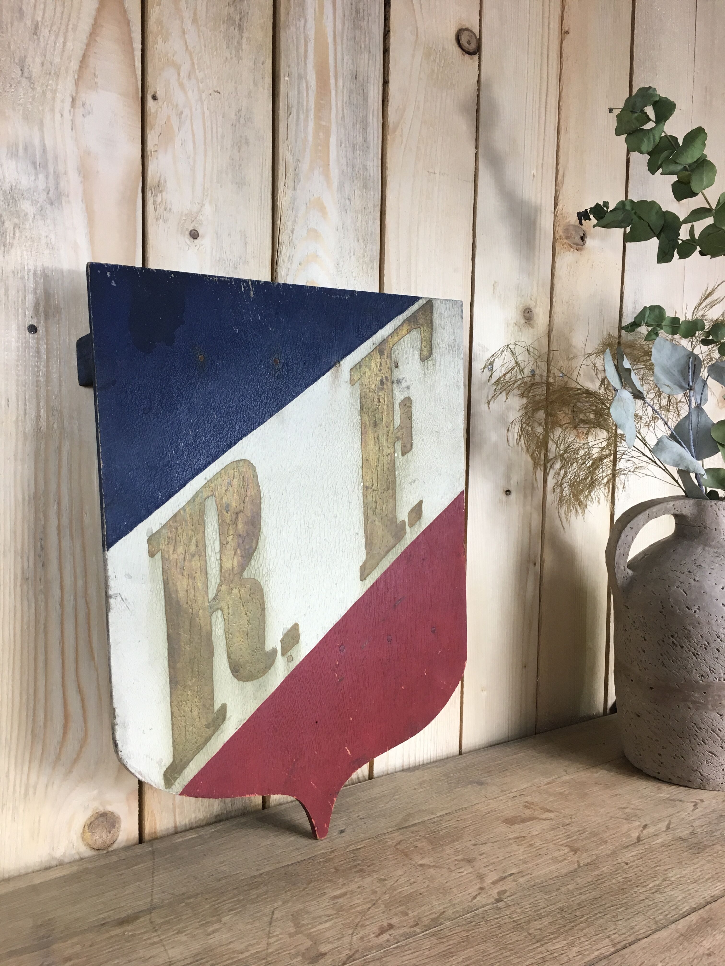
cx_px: 362
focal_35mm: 29
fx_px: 810
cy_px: 483
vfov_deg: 61.7
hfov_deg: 48.2
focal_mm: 4.15
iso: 40
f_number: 2.2
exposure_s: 1/33
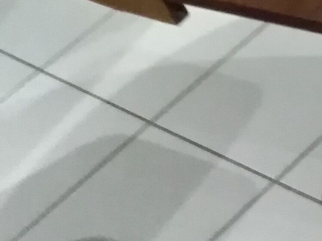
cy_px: 99
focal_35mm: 144
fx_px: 1339
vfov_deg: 10.3
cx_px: 841
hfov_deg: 10.9
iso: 889
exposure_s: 1/25
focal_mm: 3.54
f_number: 2
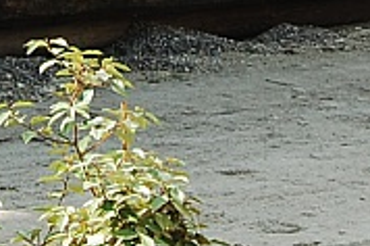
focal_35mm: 207
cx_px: -39
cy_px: -210
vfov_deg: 6.5
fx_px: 2124
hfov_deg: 9.8
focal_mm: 24
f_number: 6.3
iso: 200
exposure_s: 1/250
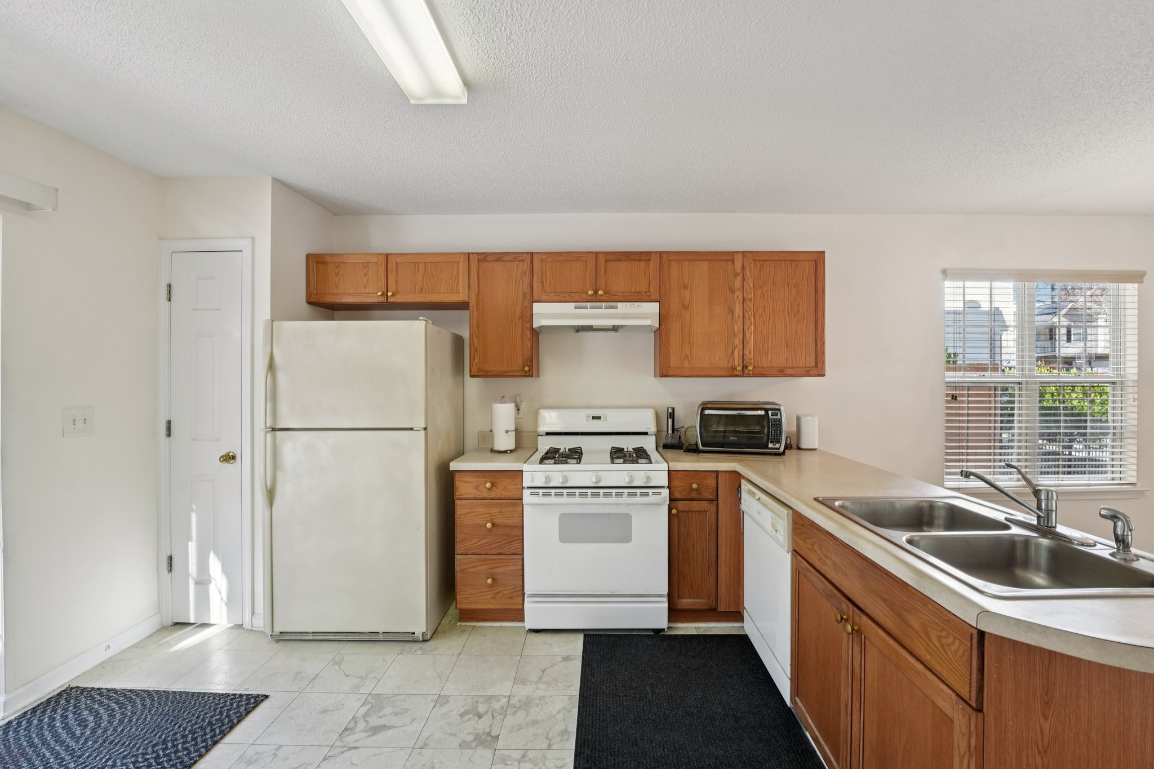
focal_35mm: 14
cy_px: 384
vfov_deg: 81.2
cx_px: 577
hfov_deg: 104.3
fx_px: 449
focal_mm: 14
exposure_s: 1/20
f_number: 8
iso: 320
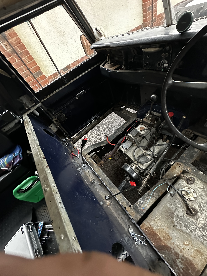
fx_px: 112
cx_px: 104
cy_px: 138
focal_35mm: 14
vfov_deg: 102.1
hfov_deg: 85.7
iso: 1000
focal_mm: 2.22
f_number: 2.2
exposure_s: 1/60
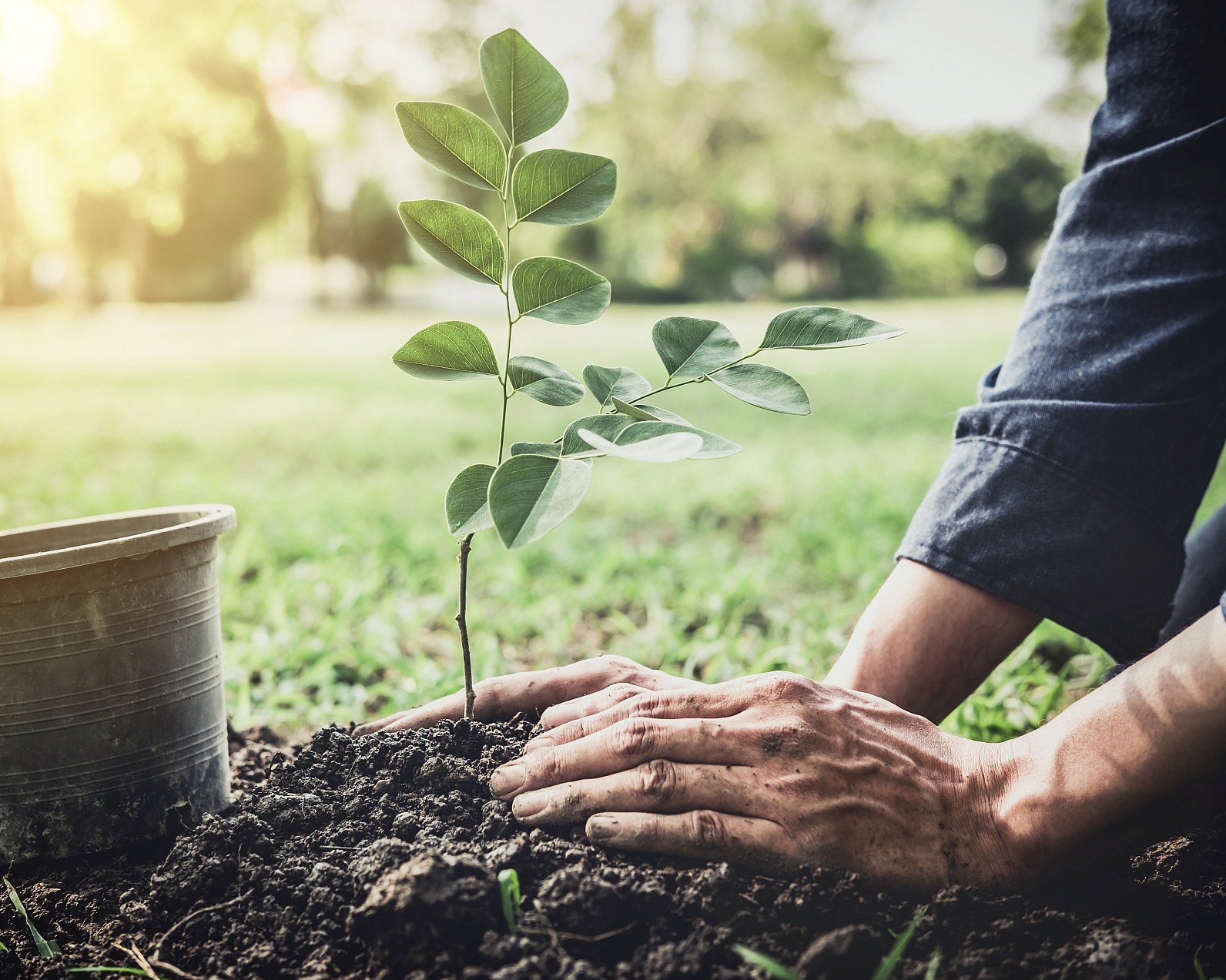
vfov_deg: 25.4
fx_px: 2177
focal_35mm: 60
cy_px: 489
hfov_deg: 31.4
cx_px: 565
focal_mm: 35
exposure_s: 1/250
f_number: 3.2
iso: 200
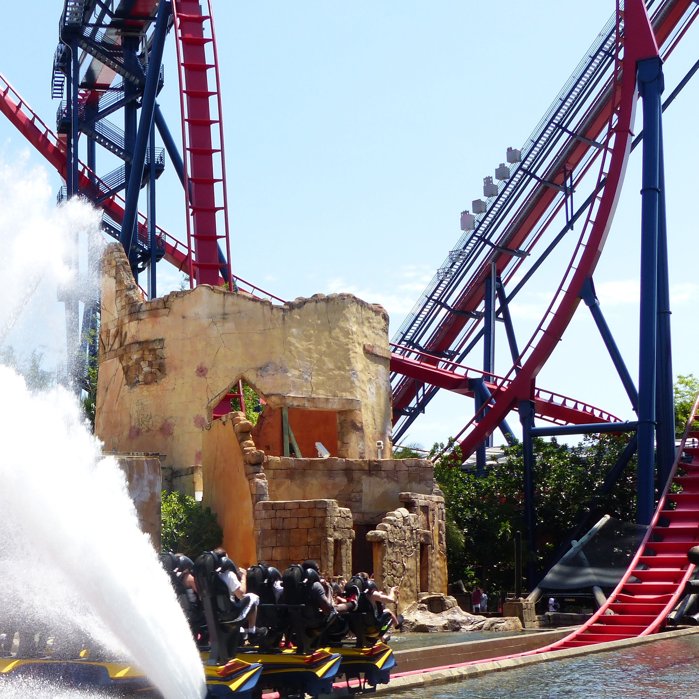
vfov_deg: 28.9
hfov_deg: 28.3
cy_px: 466
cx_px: 121
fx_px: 1348
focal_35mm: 59
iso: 100
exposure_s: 1/640
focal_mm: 6.6
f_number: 4
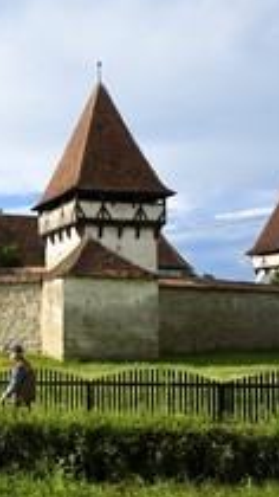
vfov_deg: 47.9
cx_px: -45
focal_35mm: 42
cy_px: 312
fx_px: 553
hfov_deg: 25.7
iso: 200
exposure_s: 1/160
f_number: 14
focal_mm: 20
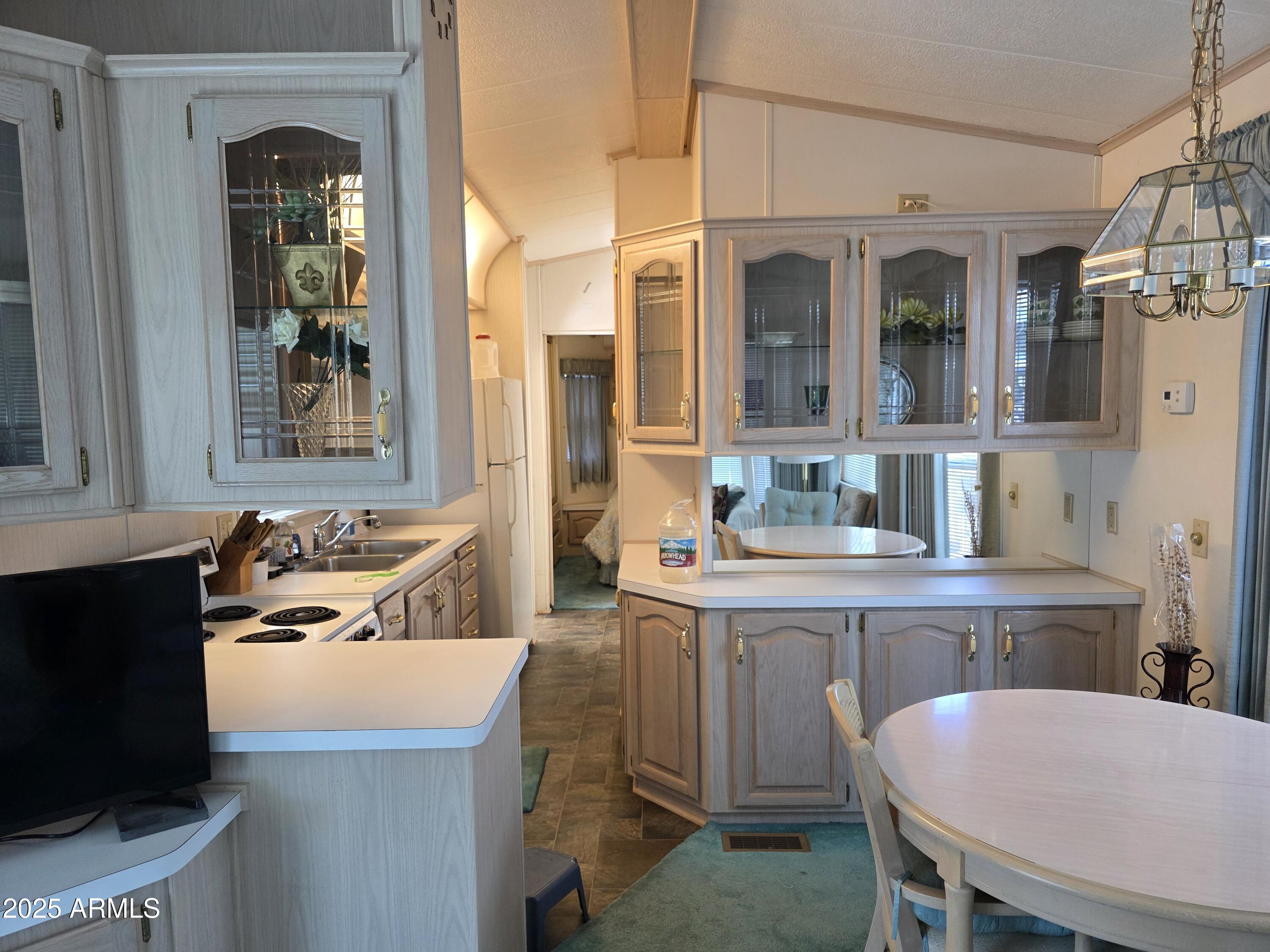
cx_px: 635
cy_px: 476
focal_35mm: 23
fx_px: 844
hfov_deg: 73.9
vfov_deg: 58.9
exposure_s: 1/120
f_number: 1.7
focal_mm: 6.3
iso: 250
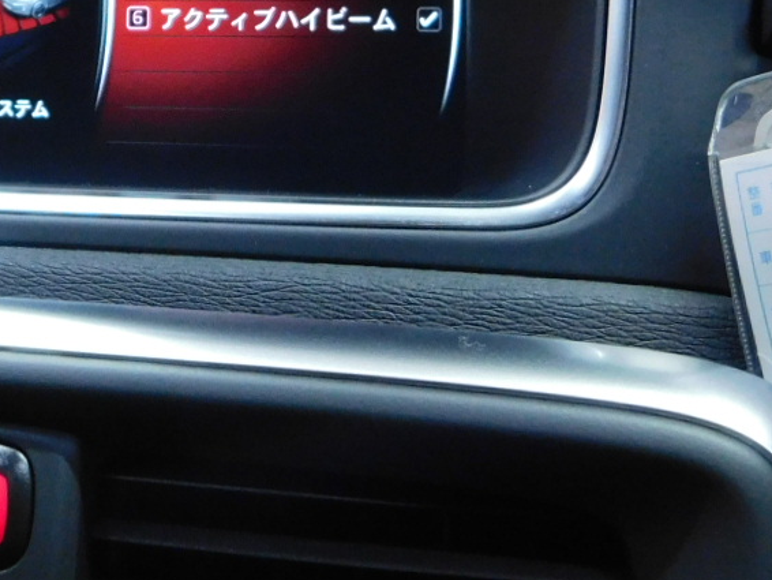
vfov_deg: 22.1
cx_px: 187
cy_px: 75
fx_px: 1450
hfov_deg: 29.3
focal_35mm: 65
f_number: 3
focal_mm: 4
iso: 400
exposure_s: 1/20
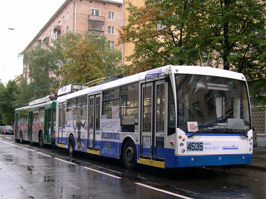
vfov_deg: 32.8
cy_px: 115
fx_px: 338
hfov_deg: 42.9
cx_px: 119
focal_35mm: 44
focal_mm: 8
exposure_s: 1/51.3
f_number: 2.8
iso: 100
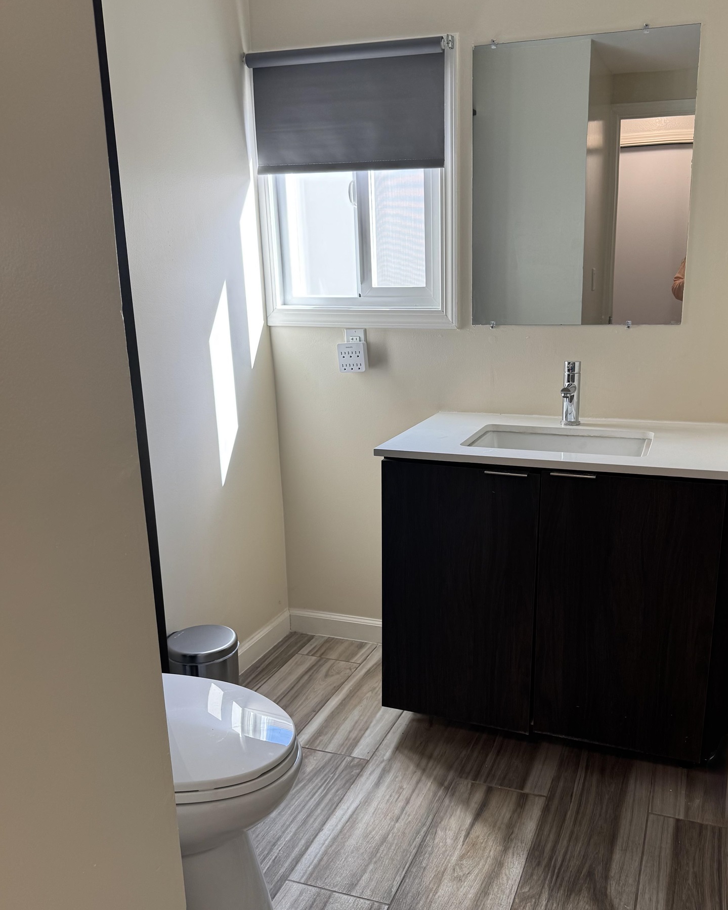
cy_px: 481
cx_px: 421
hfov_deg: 48.3
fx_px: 808
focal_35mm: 30
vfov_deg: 58.7
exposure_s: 1/121
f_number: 1.78
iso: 80
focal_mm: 6.76
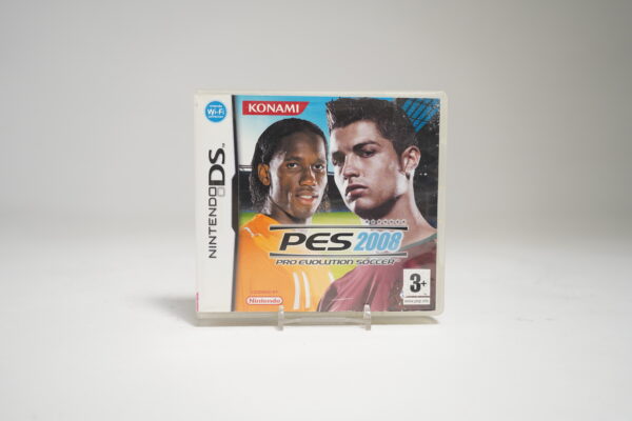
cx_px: 316
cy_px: 210
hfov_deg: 49.6
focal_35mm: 39
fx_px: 685
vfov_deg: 34.2
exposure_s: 1/40
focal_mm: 39
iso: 640
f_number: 5
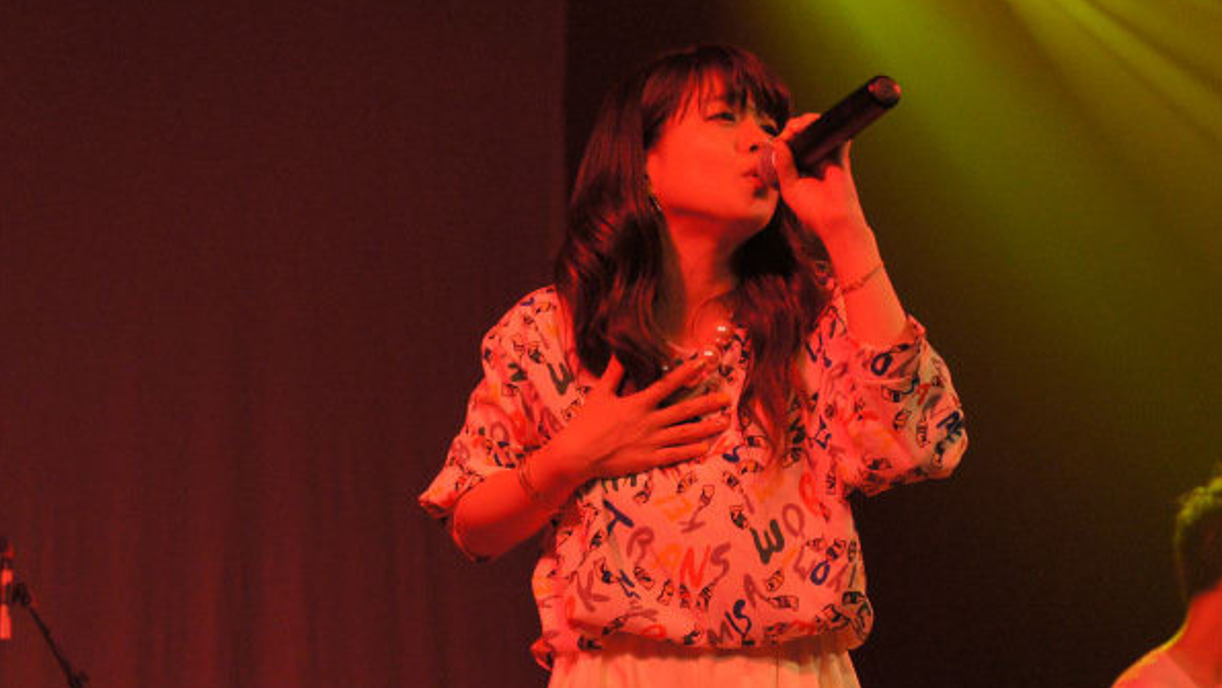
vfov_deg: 9.2
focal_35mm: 132
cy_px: 339
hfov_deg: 16.3
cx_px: 610
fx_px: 4263
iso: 1600
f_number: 5.6
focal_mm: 83
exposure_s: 1/100
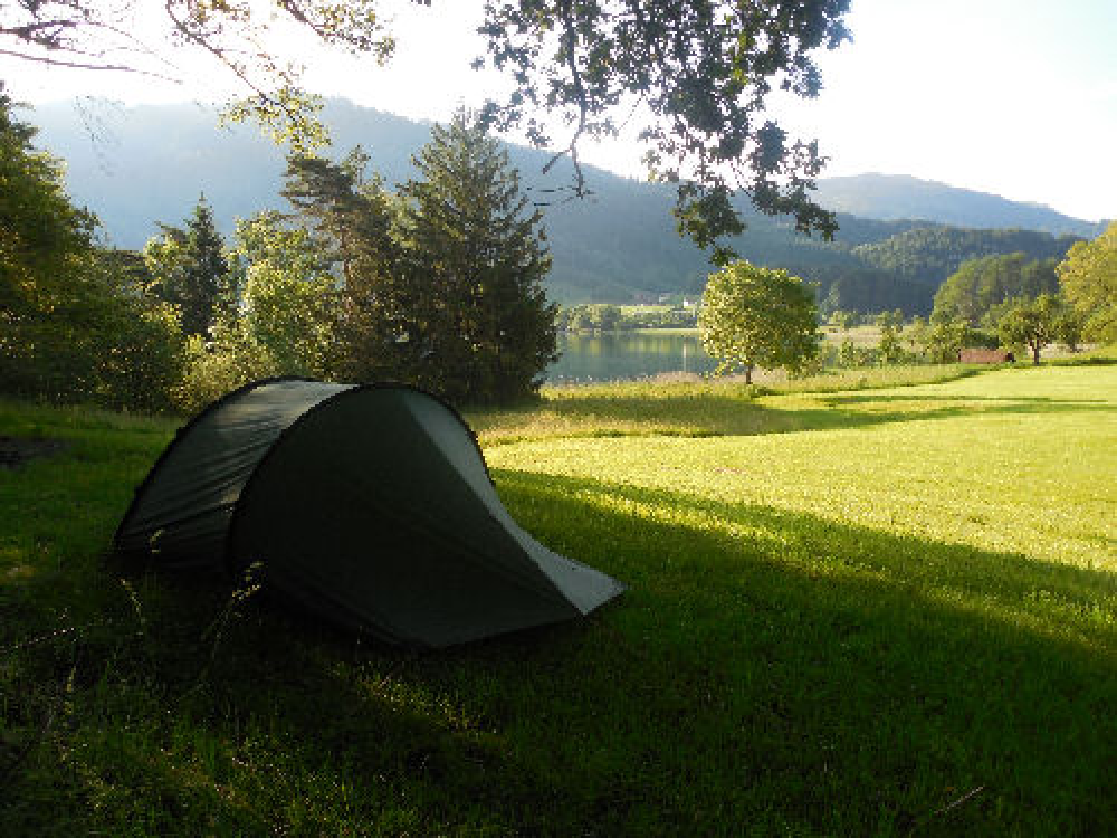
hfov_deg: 69.4
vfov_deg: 54.9
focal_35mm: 25
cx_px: 558
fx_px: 807
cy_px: 419
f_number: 3.3
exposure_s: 1/320
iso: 125
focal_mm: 4.5
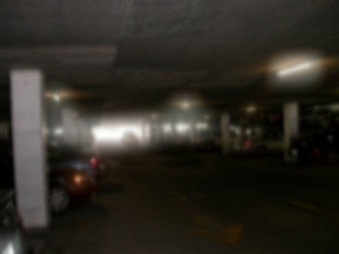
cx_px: 170
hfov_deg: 49.0
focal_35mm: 38
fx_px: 372
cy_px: 127
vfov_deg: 37.7
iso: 100
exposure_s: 1/60
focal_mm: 7.85
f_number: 2.6
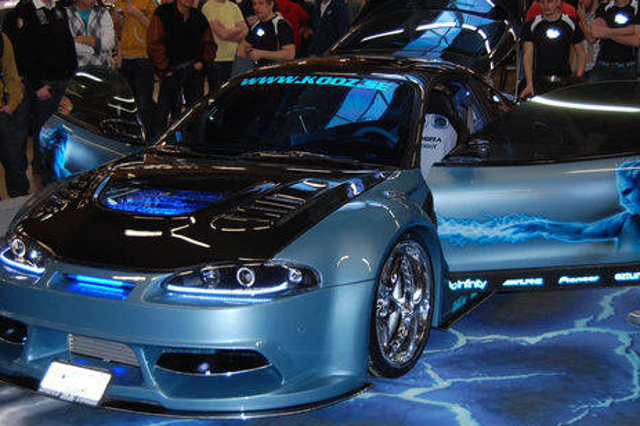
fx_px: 1030
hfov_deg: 34.5
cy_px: 219
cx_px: 318
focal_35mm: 58
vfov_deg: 23.3
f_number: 4.2
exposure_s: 1/60
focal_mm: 28
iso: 400
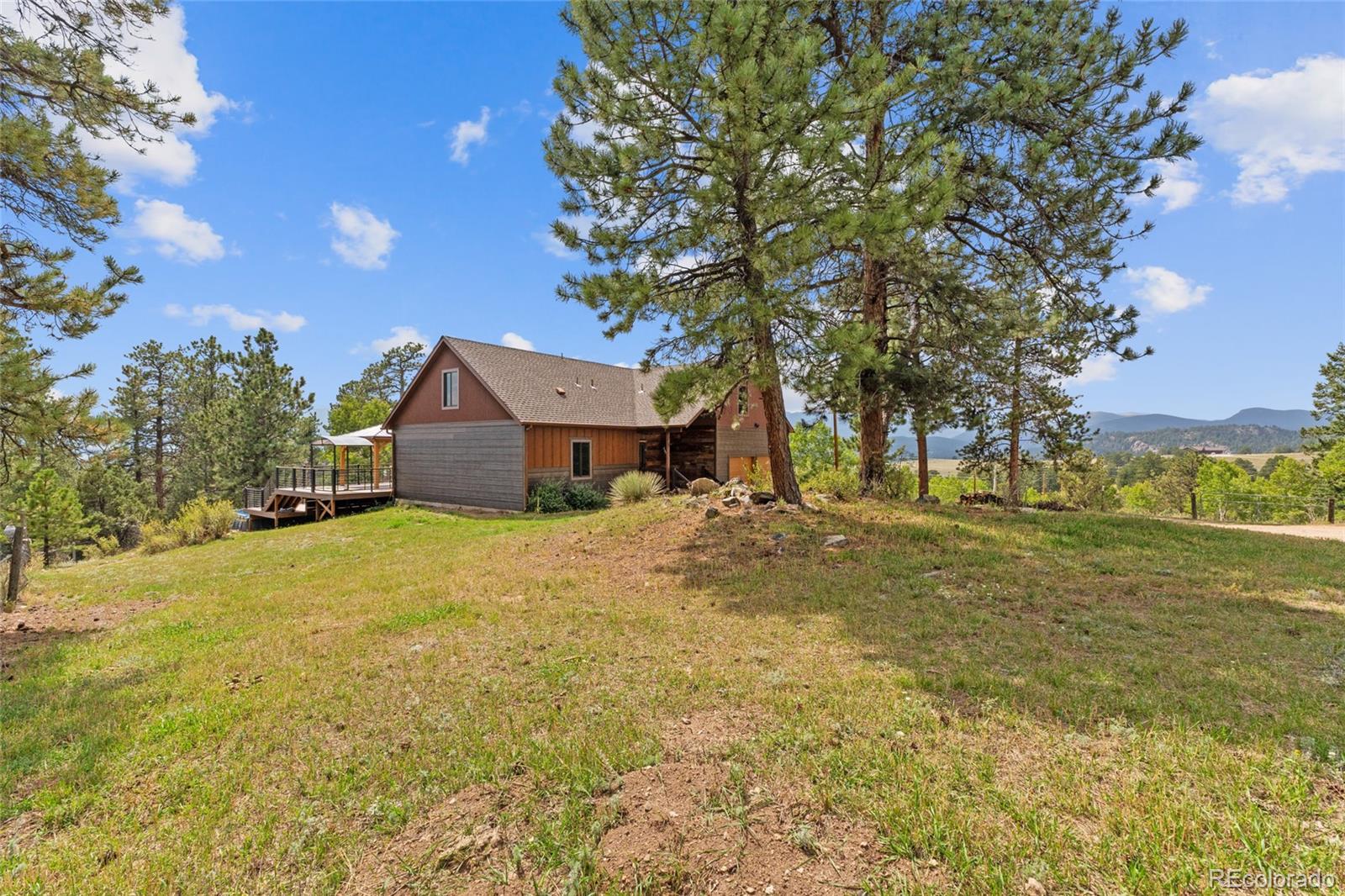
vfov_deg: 77.3
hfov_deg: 100.4
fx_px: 560
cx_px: 672
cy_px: 448
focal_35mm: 15
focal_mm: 10
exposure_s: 1/125
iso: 250
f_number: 9
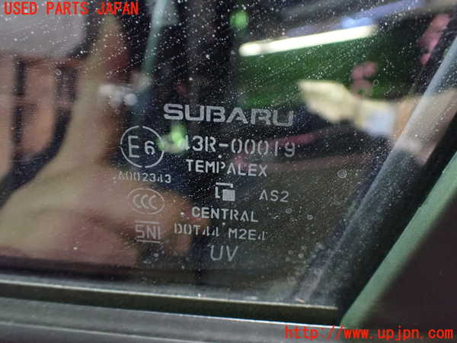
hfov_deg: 60.0
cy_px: 172
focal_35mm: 30
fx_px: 396
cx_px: 228
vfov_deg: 46.8
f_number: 2.3
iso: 1250
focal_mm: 5.4
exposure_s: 1/30
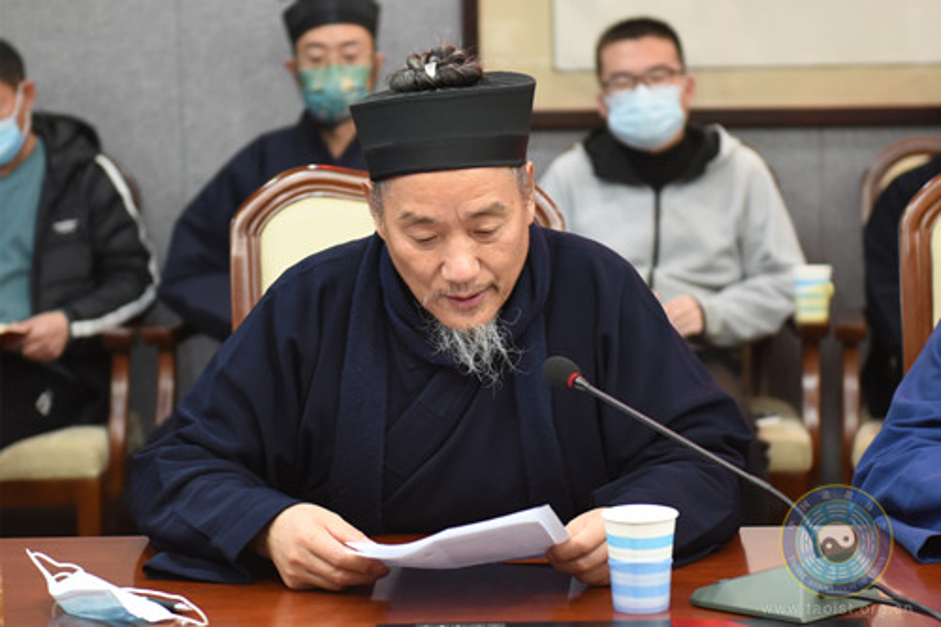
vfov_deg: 19.4
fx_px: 1829
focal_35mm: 70
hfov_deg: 28.9
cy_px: 314
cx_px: 470
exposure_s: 1/80
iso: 2000
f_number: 2.8
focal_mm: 70
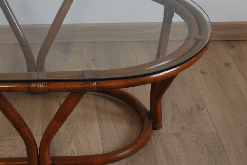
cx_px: 42
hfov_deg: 21.6
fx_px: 639
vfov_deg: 14.7
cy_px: 33
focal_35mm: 93
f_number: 4.2
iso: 220
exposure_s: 1/30
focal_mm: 26
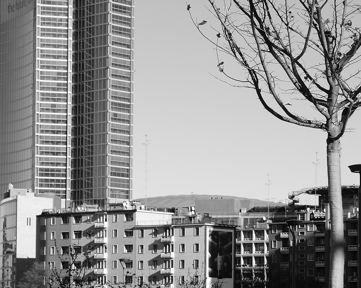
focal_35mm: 145
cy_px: 232
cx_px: 163
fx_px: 1550
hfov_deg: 13.3
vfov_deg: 10.6
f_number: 7.1
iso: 100
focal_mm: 45
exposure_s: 1/400
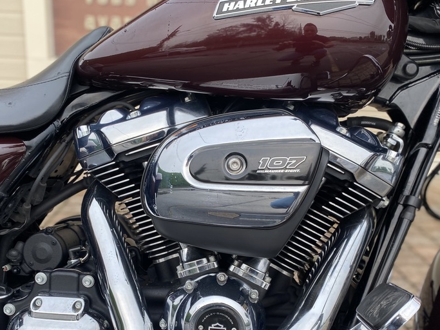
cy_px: 234
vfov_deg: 36.2
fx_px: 496
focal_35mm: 39
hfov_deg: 47.7
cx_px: 188
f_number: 1.8
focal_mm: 4.25
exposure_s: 1/122
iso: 32
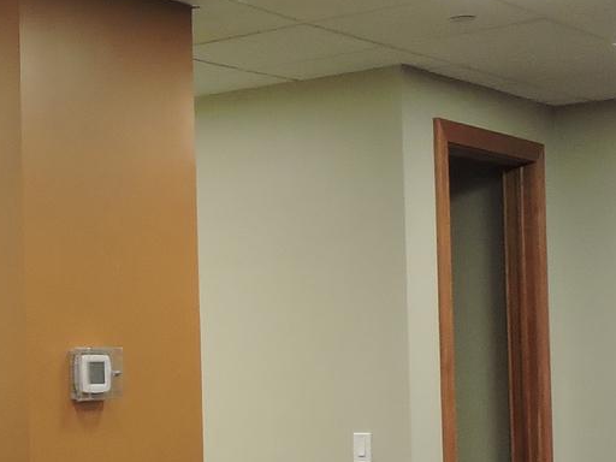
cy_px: 351
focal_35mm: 96
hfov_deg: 19.2
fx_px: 1708
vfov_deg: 15.3
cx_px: -147
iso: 250
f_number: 3.3
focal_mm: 4.3
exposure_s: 1/30
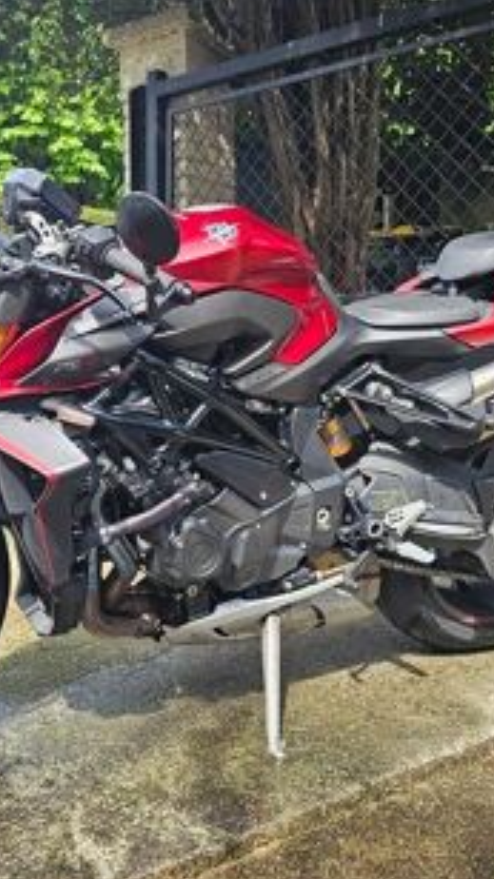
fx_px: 909
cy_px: 420
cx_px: 191
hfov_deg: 30.3
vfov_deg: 51.6
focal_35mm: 39
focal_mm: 6.3
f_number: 1.7
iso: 25
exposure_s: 1/180
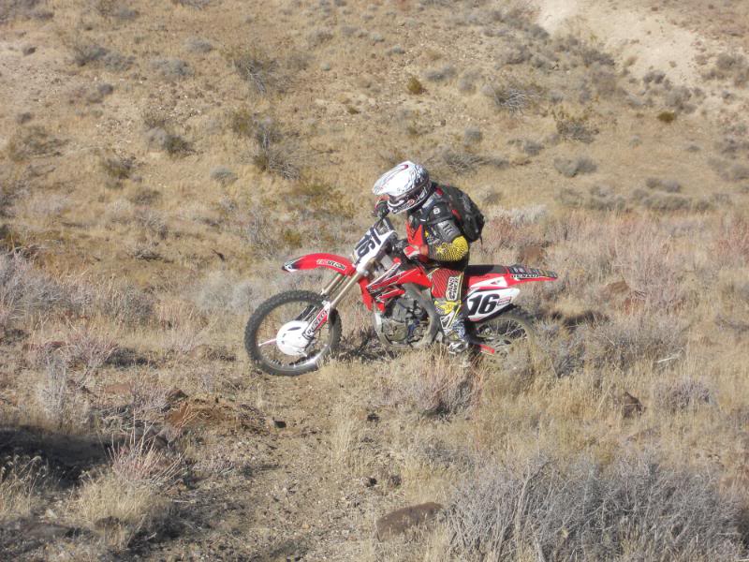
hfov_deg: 18.2
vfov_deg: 13.7
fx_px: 2337
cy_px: 281
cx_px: 374
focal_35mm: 108
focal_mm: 19.6
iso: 80
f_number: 5.9
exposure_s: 1/500
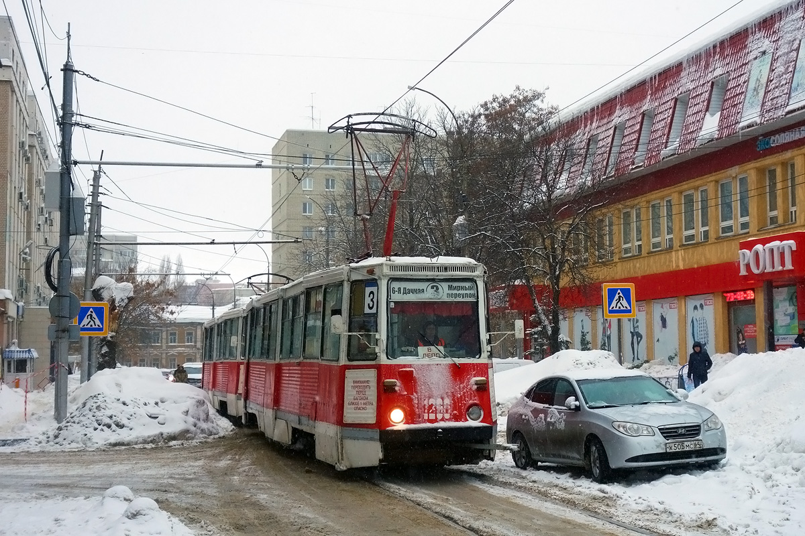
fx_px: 1006
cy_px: 268
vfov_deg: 29.9
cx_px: 402
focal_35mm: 45
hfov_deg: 43.6
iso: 250
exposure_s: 1/500
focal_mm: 16.78
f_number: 3.2
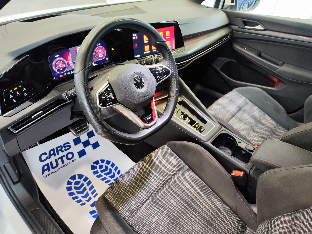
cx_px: 156
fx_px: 216
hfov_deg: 71.6
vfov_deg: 56.8
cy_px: 117
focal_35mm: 24
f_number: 1.88
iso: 215
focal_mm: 5.59
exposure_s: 1/25
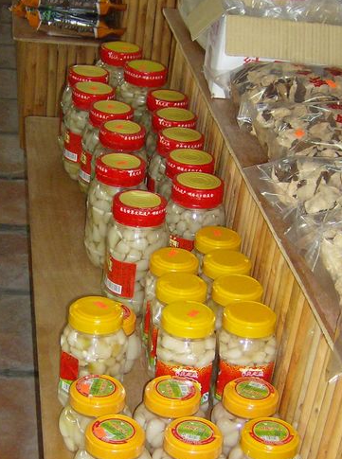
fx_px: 1006
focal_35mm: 76
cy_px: 269
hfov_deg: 19.3
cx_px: 151
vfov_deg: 25.7
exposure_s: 1/60
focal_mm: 6
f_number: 2.8
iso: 200
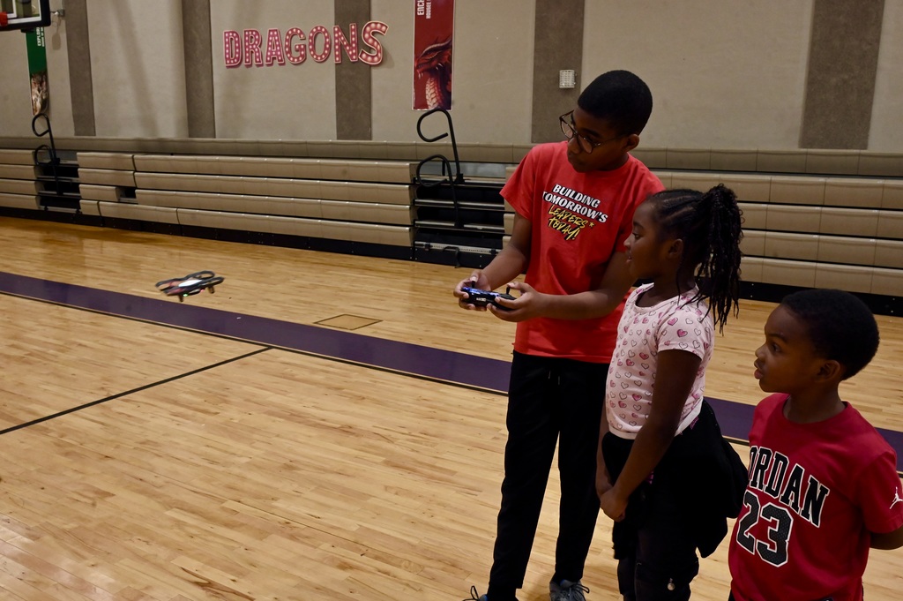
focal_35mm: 31
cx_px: 452
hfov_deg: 60.3
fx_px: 777
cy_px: 300
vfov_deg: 42.3
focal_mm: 31
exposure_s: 1/100
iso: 5000
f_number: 13
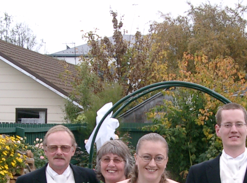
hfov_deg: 19.3
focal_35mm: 102
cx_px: 155
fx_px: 725
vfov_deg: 14.1
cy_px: 203
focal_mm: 7.6
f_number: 2.6
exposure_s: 1/400
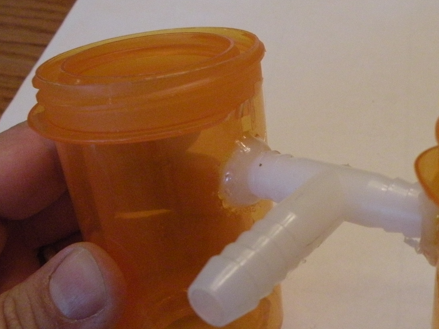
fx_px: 571
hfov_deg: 41.8
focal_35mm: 45
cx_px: 275
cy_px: 189
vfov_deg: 32.1
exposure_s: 1/41.6
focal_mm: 4.7
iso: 400
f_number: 2.8
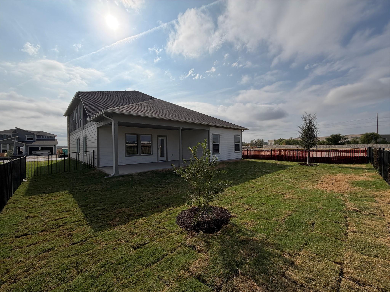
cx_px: 195
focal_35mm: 14
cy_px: 146
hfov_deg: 102.1
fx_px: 158
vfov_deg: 85.7
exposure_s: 1/2976
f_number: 2.2
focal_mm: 2.22
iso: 20
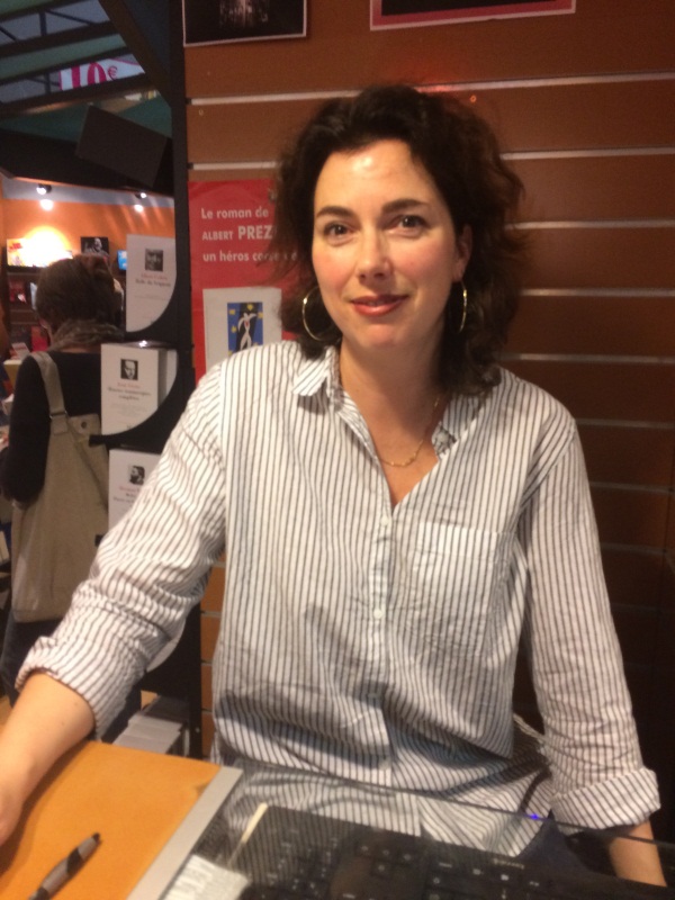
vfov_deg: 61.7
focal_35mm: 29
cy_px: 450
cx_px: 338
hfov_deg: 48.2
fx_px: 754
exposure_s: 1/33
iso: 200
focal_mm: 4.15
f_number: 2.2
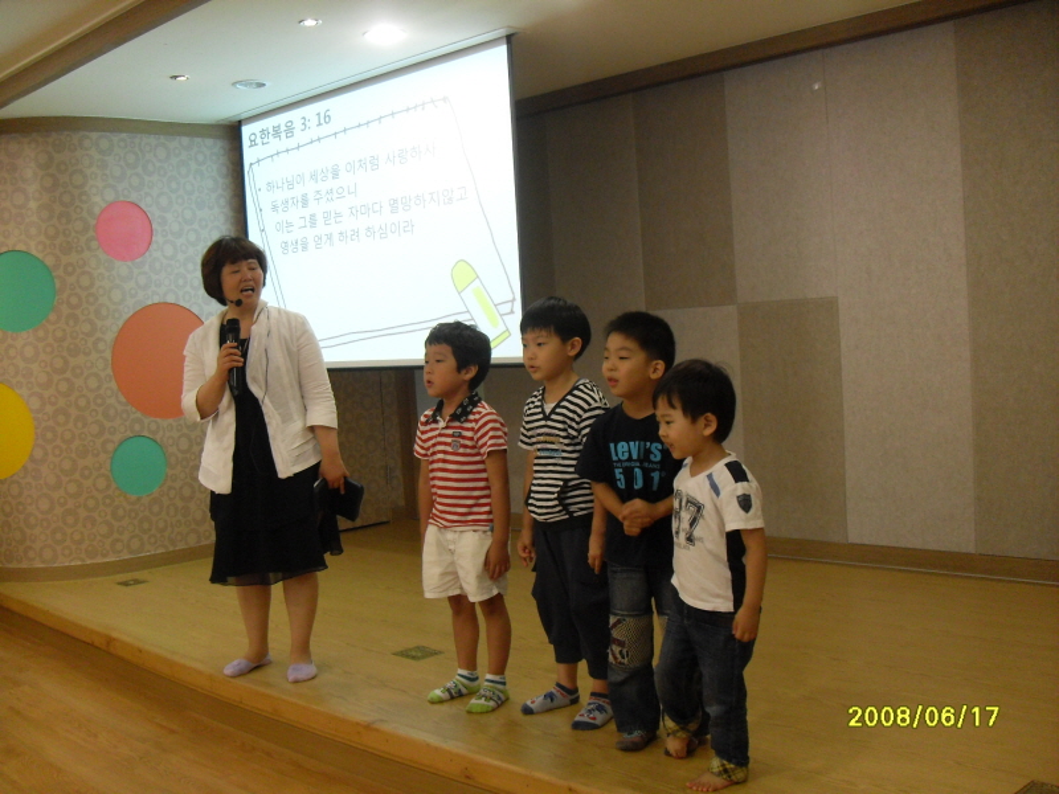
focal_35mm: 37
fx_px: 1132
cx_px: 530
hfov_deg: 50.1
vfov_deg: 38.7
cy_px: 397
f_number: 2.8
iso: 200
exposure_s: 1/30
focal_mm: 6.3
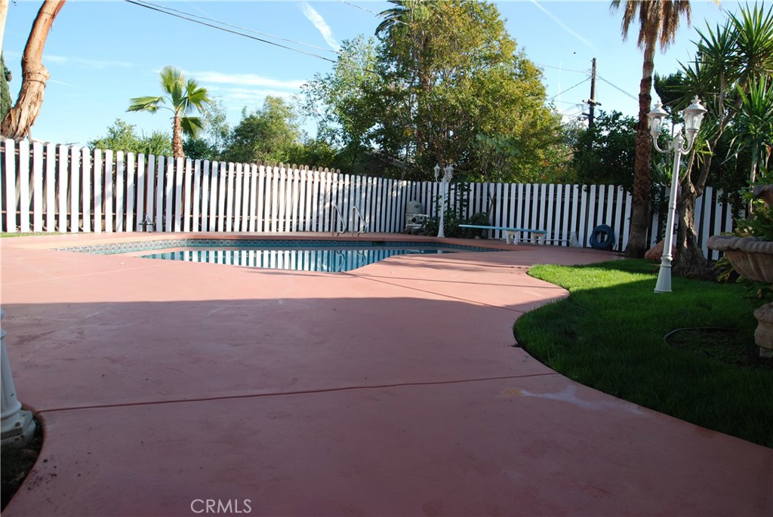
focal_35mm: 26
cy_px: 258
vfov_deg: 50.5
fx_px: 548
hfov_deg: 70.4
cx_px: 386
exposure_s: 1/160
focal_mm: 17
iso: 100
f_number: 6.3
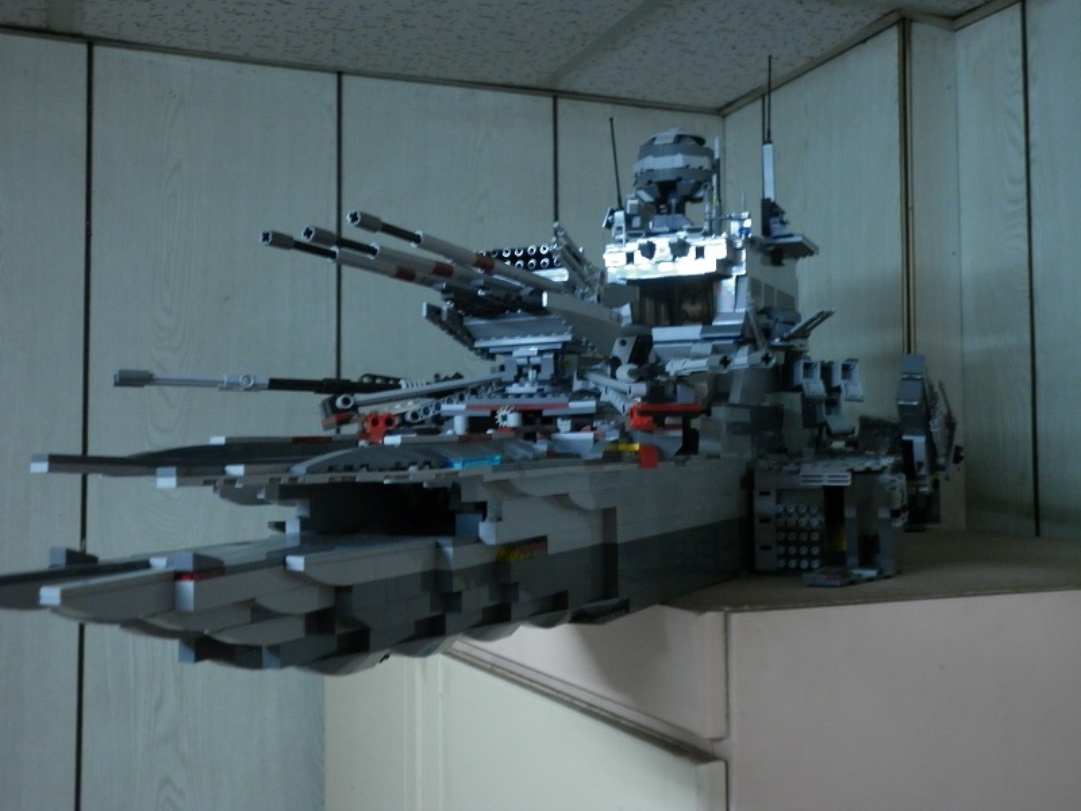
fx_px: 1218
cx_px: 540
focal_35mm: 39
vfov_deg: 36.8
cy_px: 406
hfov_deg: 47.9
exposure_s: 1/8
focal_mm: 7.1
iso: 200
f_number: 3.3
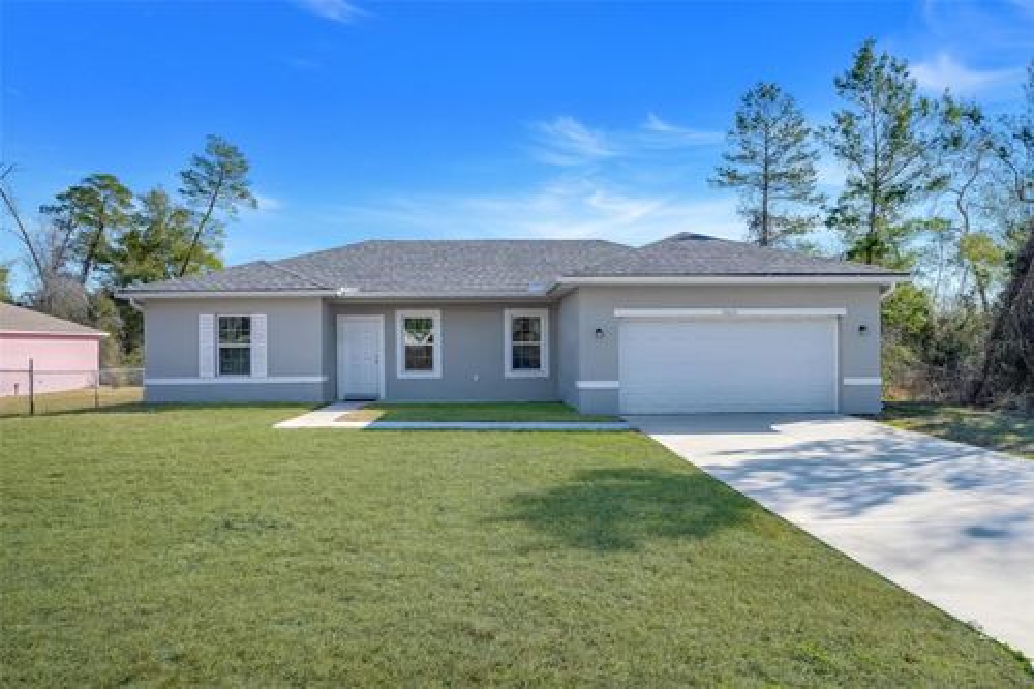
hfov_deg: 76.1
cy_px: 344
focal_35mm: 23
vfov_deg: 55.1
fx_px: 660
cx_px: 517
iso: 250
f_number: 9
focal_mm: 23
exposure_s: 1/25
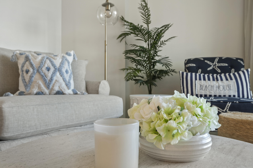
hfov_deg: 60.3
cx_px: 126
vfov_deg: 42.3
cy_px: 84
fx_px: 218
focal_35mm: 31
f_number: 7.1
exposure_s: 1/2.5
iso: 200
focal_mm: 20.7
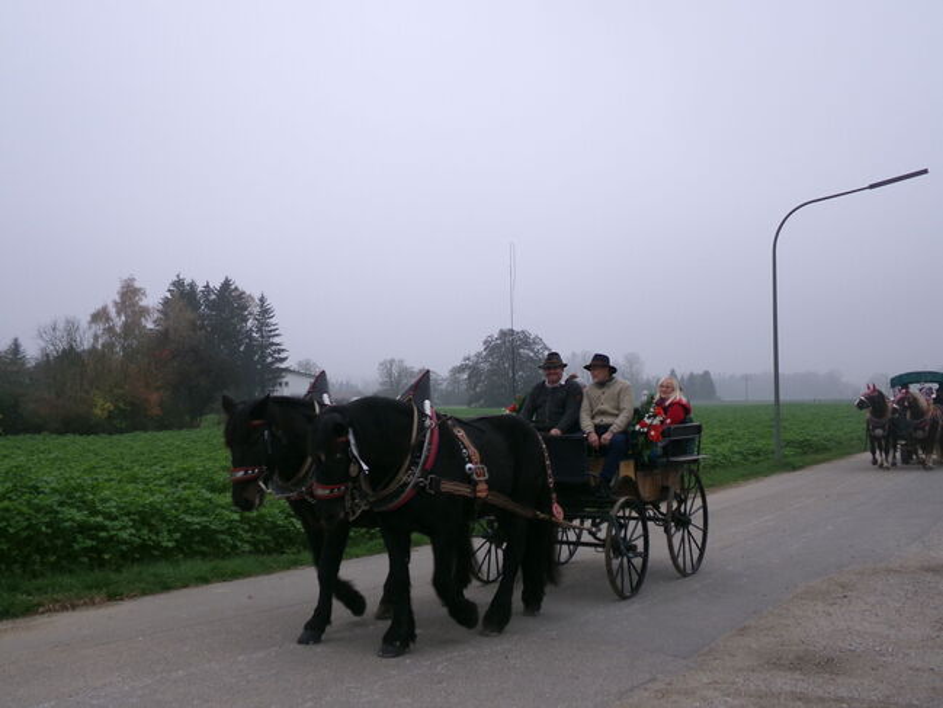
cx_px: 472
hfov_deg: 50.1
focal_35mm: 37
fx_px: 1008
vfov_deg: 38.7
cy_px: 354
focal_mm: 6.6
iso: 100
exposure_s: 1/110
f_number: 4
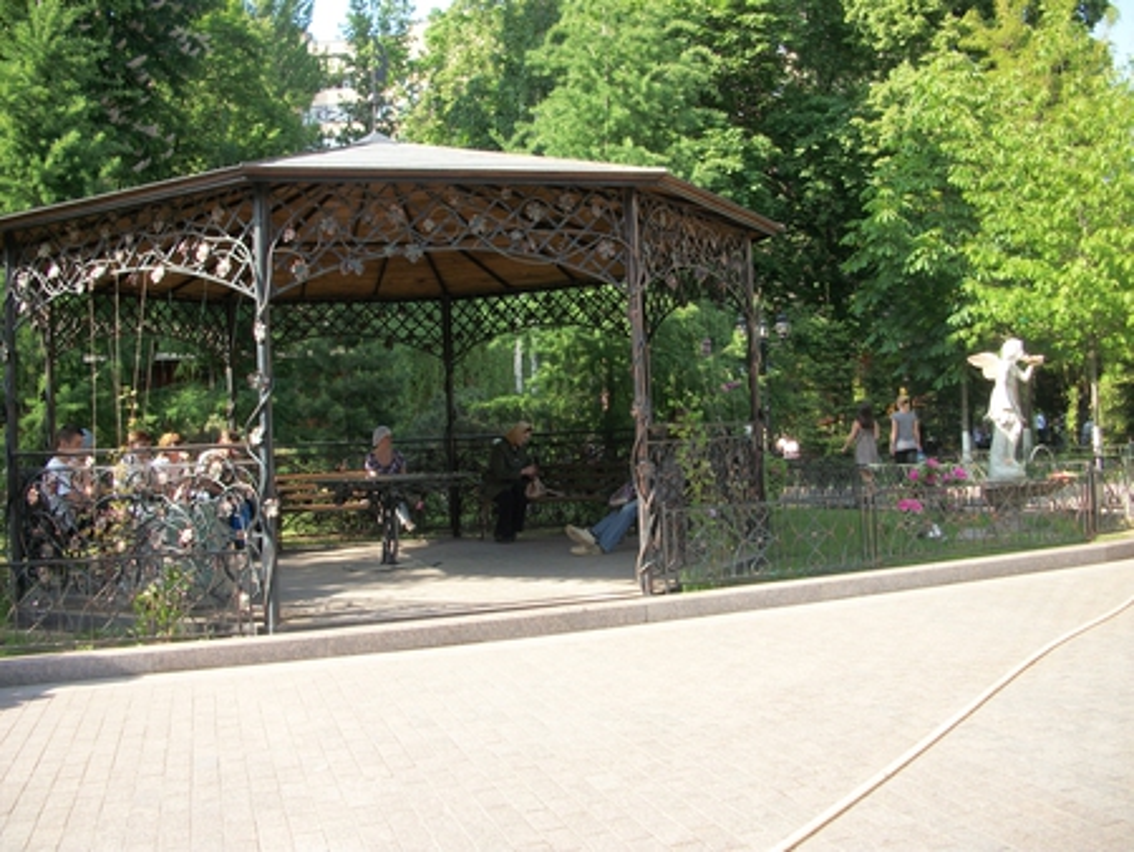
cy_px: 426
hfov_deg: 52.6
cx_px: 567
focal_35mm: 35
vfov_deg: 40.7
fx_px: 1147
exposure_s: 1/250
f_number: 3.1
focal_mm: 6.3
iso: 80
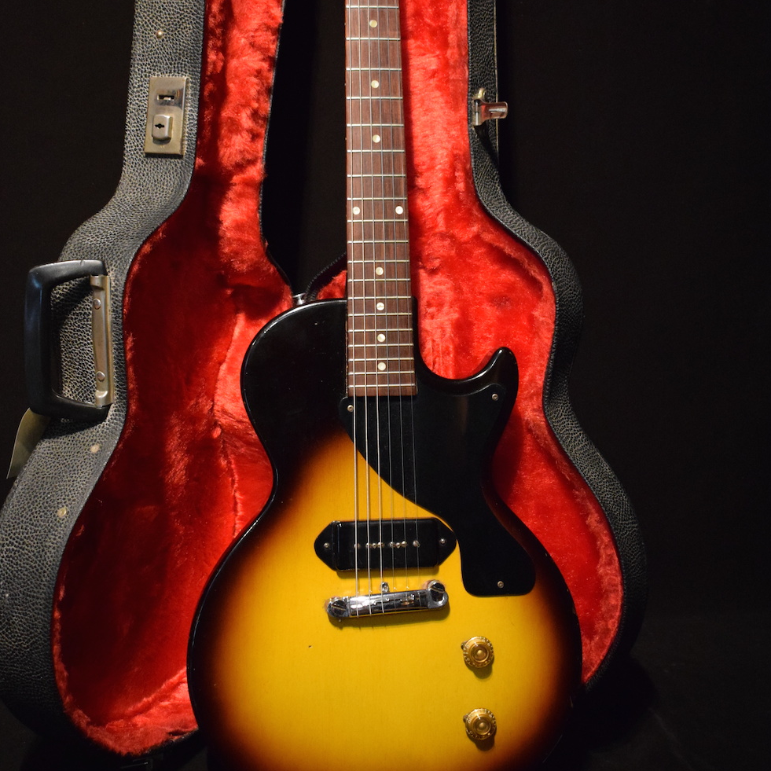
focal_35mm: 53
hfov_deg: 32.4
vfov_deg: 32.3
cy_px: 295
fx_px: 1327
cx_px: 387
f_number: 4
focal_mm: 27
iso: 4000
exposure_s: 1/60
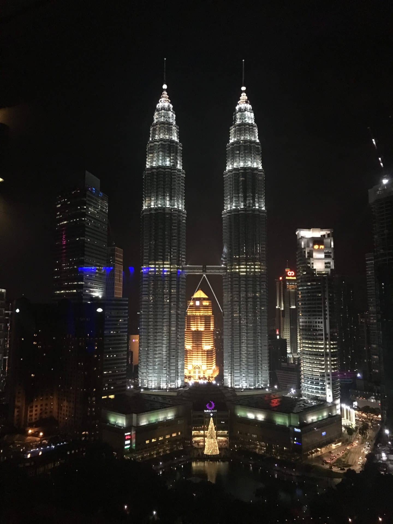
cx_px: 196
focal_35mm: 29
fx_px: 439
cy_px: 262
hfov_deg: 48.2
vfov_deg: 61.7
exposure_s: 1/17
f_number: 2.2
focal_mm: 4.15
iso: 400
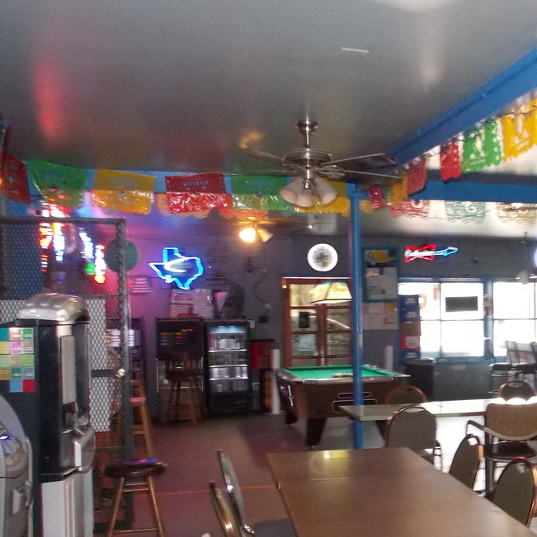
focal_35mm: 45
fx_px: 790
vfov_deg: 37.3
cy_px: 340
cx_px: 453
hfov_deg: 35.9
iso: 320
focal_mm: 4
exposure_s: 1/30
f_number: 3.1
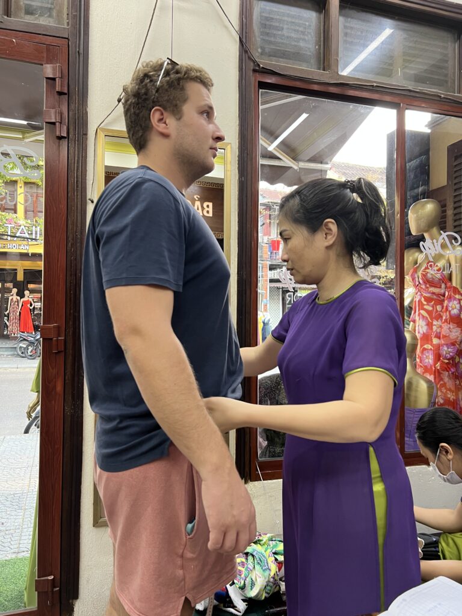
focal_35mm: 26
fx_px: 463
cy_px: 308
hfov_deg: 53.1
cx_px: 231
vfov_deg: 67.3
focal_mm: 5.7
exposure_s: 1/50
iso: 64
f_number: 1.5
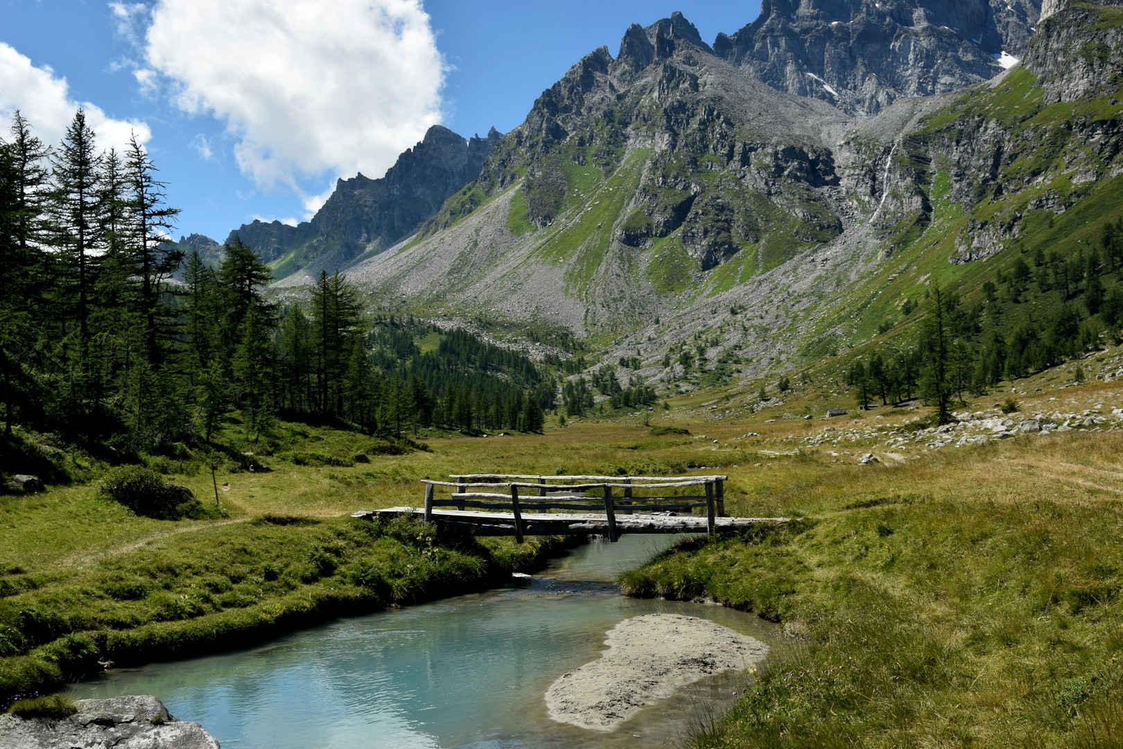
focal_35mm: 38
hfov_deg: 51.3
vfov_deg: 35.5
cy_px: 374
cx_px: 562
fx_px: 1170
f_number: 9
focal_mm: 25
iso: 100
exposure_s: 1/250
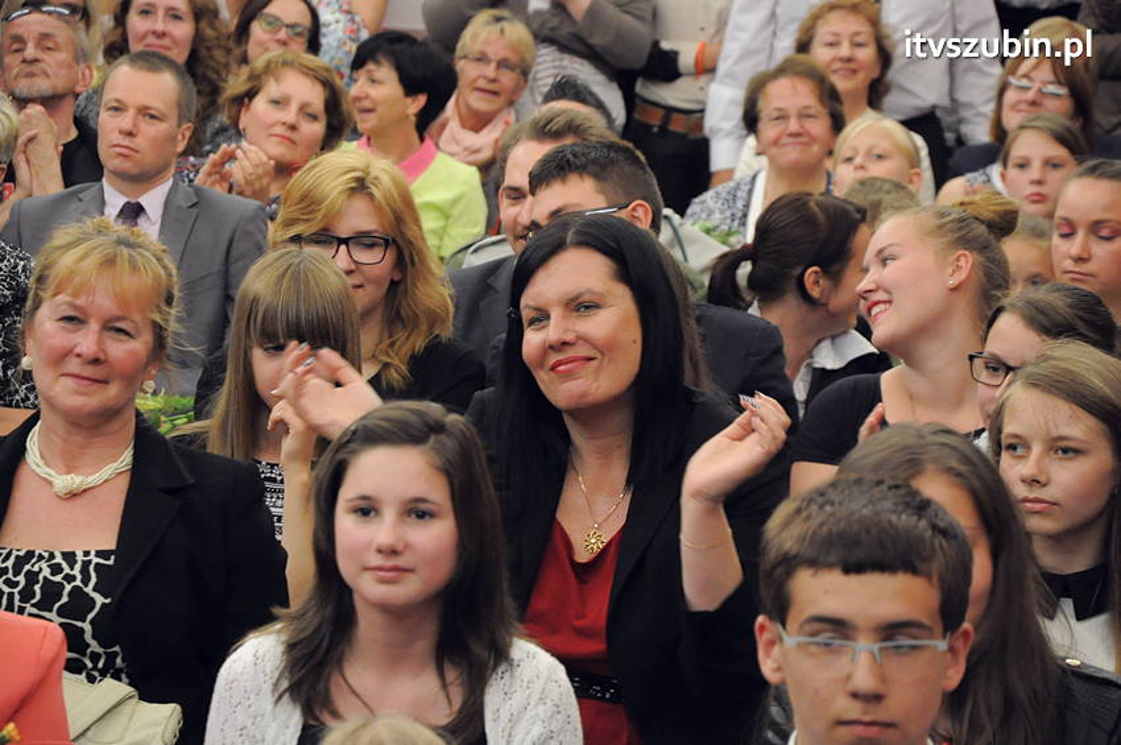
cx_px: 560
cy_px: 372
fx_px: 4900
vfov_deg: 8.7
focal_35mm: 158
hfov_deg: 13.1
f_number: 5.6
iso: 2500
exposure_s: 1/80
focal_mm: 105
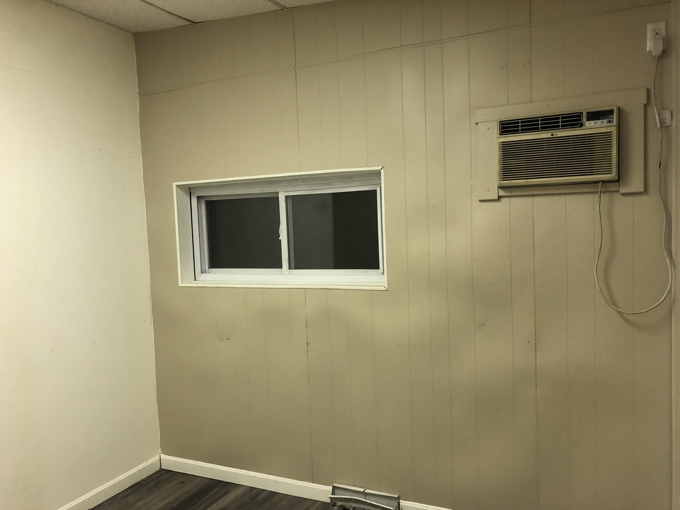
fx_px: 550
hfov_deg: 63.4
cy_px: 255
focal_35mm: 28
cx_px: 340
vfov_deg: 49.7
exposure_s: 1/15
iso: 64
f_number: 1.8
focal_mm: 3.99
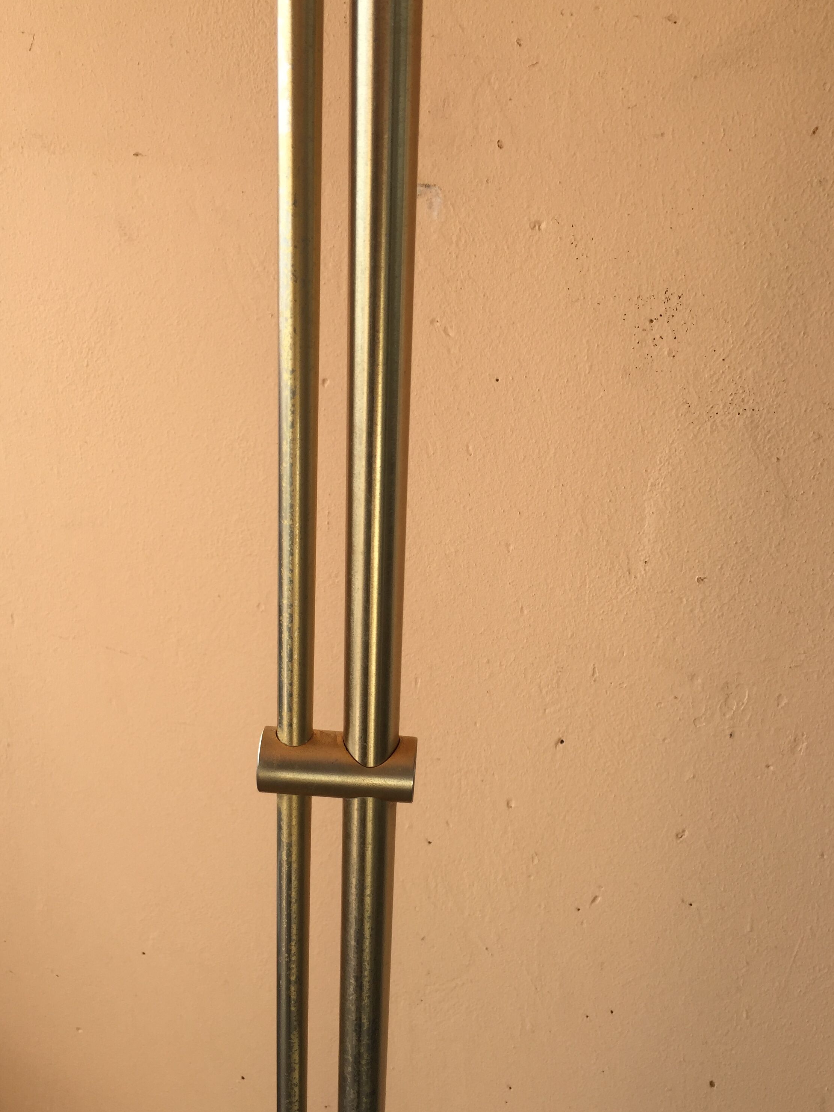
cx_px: 424
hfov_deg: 44.2
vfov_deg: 56.7
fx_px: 1028
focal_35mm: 32
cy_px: 600
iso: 32
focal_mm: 4.15
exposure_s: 1/286
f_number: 2.2
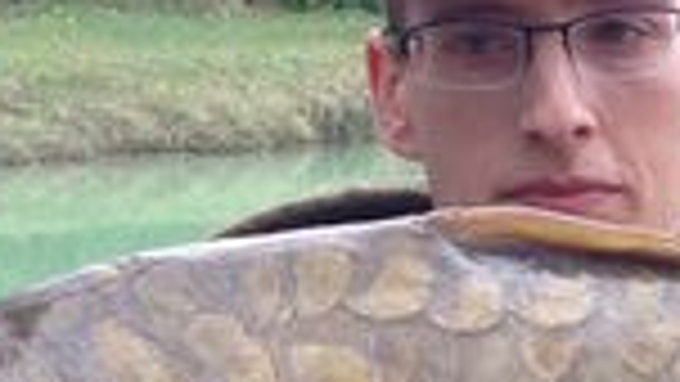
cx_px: 657
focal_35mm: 190
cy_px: 611
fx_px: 3426
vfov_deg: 6.3
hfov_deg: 11.2
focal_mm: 4.13
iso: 50
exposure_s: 1/162
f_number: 2.4
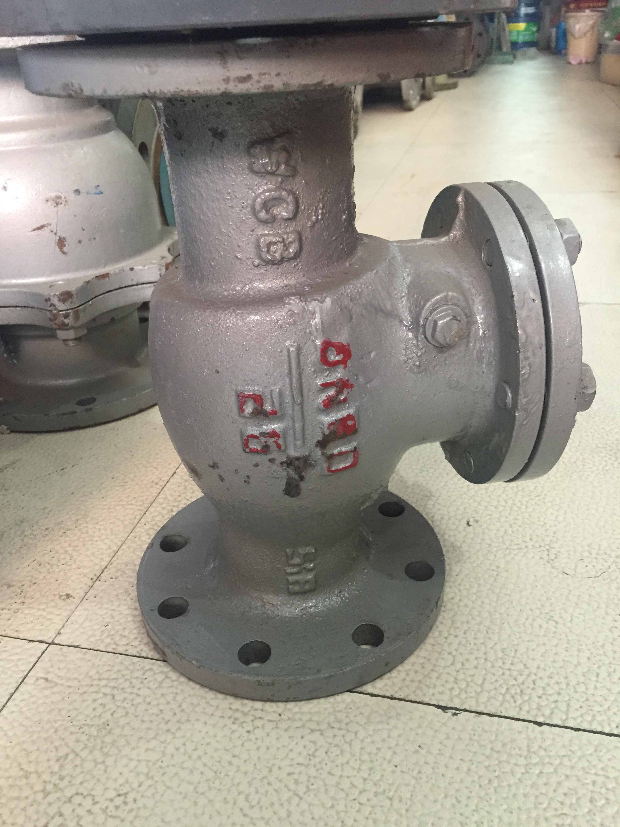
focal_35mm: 29
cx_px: 310
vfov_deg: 61.7
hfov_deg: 48.2
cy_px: 414
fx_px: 693
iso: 200
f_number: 2.2
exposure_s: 1/30
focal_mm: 4.15
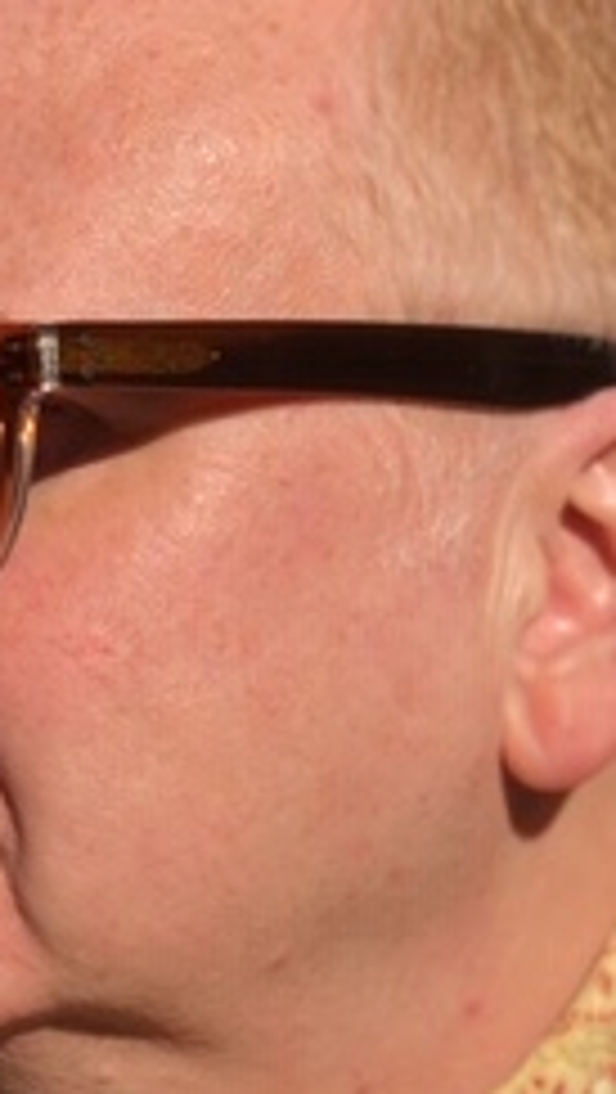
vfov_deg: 14.2
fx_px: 4319
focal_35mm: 149
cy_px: 1044
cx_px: 135
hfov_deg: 8.1
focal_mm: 6
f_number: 2.4
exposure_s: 1/1567
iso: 16
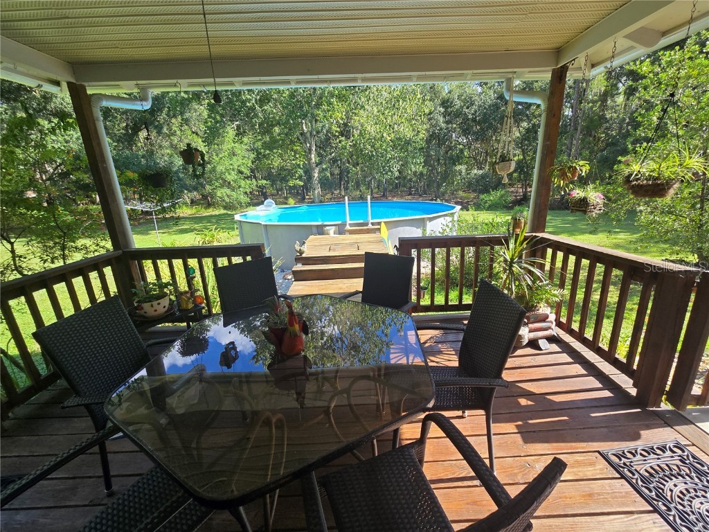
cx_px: 354
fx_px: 266
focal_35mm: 13
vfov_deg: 89.9
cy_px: 266
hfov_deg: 106.2
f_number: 2.2
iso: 50
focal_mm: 2.2
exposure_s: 1/453
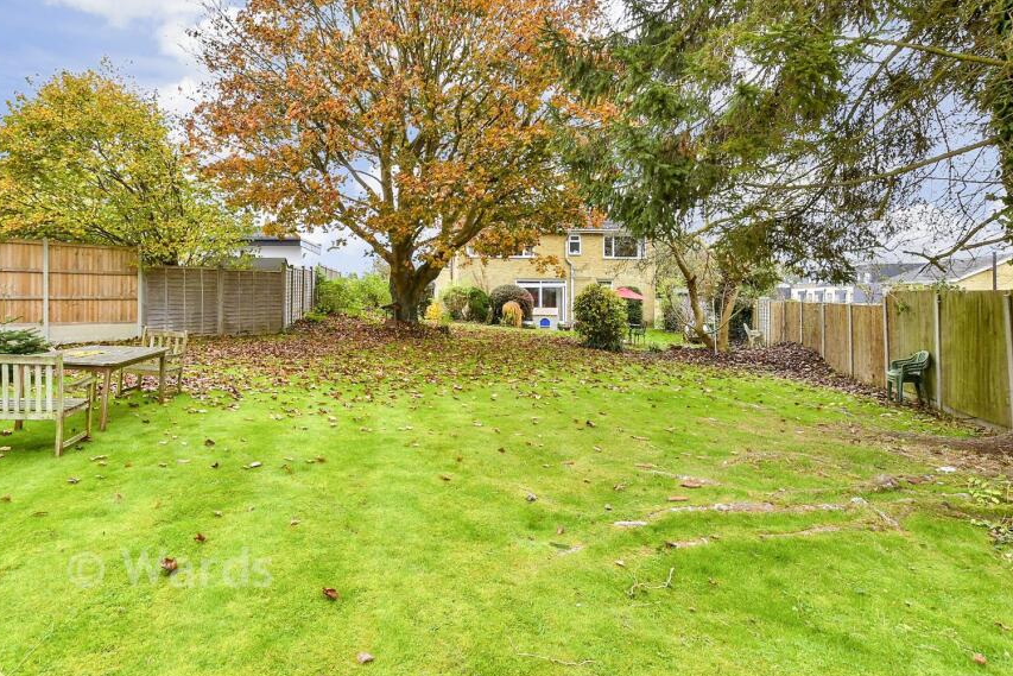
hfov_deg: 89.8
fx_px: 507
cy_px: 290
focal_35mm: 18
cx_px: 462
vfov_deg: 67.1
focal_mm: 10
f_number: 8
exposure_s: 1/80
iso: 320
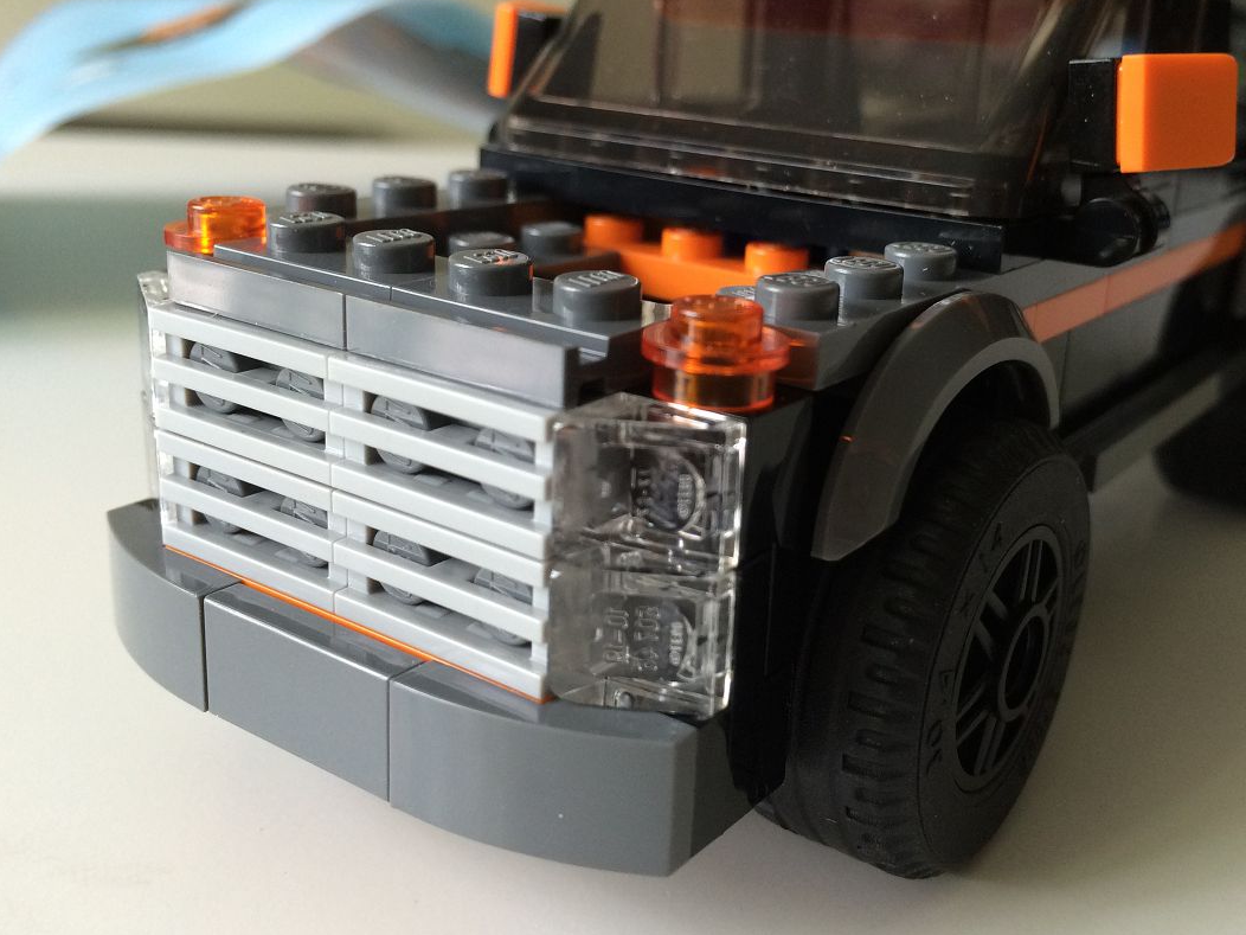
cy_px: 381
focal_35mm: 36
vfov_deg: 39.5
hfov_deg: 51.1
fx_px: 1296
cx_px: 731
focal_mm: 4.15
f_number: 2.2
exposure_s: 1/30
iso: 100
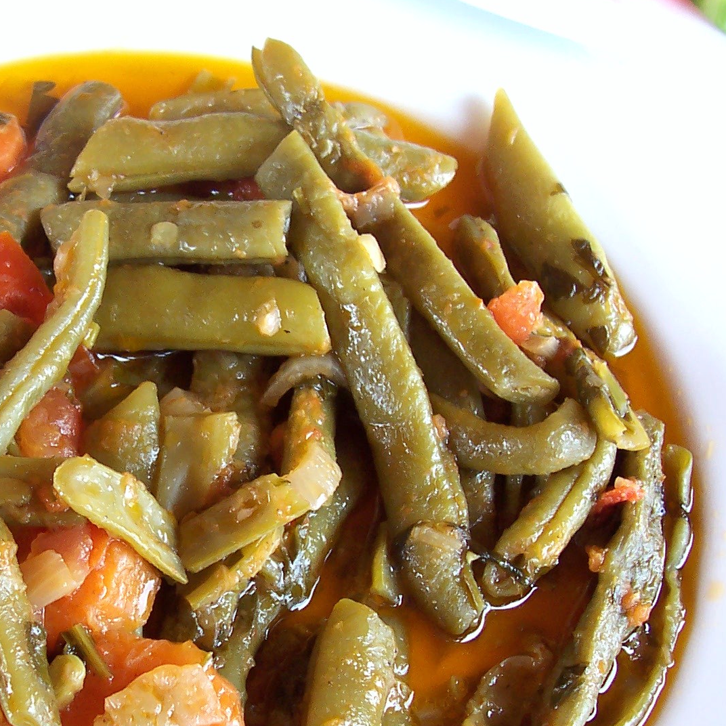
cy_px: 465
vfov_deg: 27.6
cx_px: 158
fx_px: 1471
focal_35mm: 62
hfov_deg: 27.2
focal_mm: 5.6
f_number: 2.8
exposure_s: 1/90
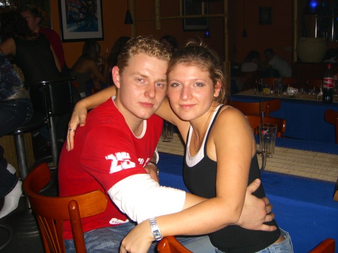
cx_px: 169
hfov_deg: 49.0
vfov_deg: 37.7
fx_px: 371
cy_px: 126
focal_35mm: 38
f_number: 2.8
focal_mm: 7.9
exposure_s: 1/60
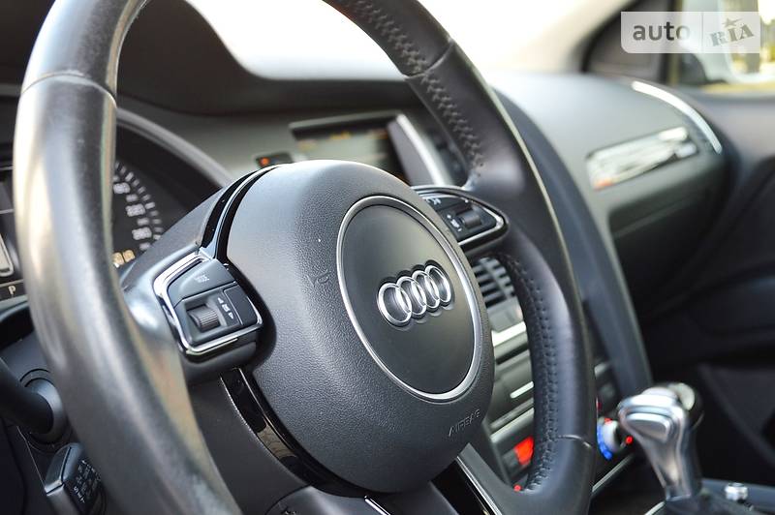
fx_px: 1162
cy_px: 258
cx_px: 388
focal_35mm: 54
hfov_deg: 36.9
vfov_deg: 25.0
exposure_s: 1/60
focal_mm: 36
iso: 500
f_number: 5
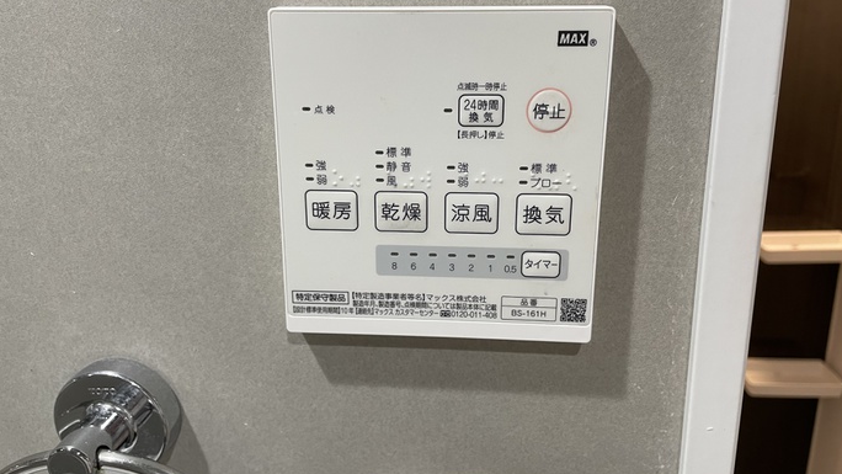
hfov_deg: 66.1
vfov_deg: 40.2
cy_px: 220
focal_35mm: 29
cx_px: 425
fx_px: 648
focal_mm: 4.2
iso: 80
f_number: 1.6
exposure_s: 1/60
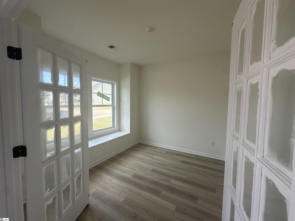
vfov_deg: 85.7
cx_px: 148
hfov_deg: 102.1
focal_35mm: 14
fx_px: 119
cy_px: 110
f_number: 2.2
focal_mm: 2.22
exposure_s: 1/254
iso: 40
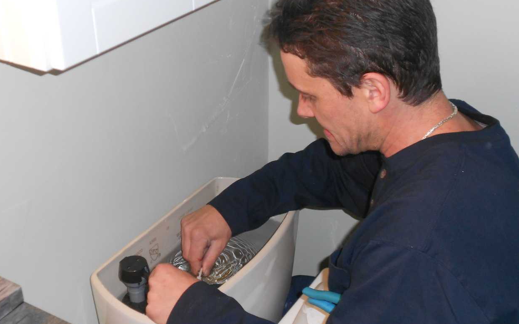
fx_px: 693
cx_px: 240
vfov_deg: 26.3
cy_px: 171
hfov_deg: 41.0
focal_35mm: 49
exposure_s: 1/30
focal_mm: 7.7
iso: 200
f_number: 4.2
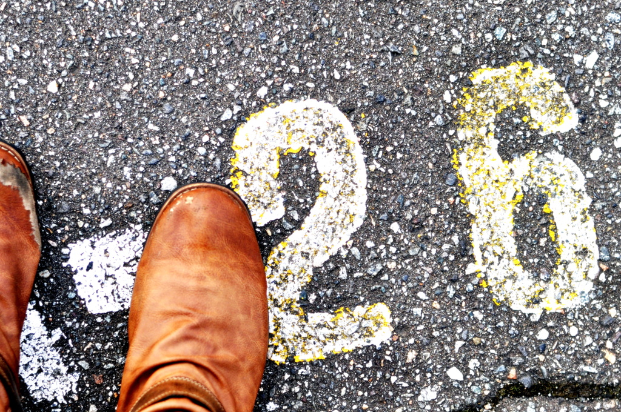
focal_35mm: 75
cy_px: 206
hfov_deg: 27.0
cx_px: 310
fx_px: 1292
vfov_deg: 18.1
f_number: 2.5
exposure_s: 1/800
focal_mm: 50
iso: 400
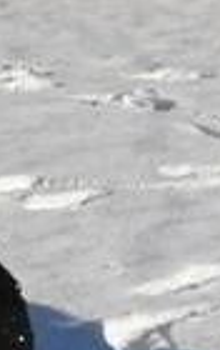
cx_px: 162
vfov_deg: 7.7
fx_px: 2608
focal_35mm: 273
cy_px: 310
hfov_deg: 4.8
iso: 50
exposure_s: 1/2933
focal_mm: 4.75
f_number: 1.8
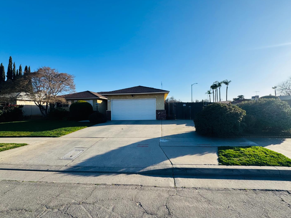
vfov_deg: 81.7
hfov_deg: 98.2
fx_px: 126
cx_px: 148
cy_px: 108
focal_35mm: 15
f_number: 2.2
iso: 50
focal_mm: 2.22
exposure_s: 1/1789
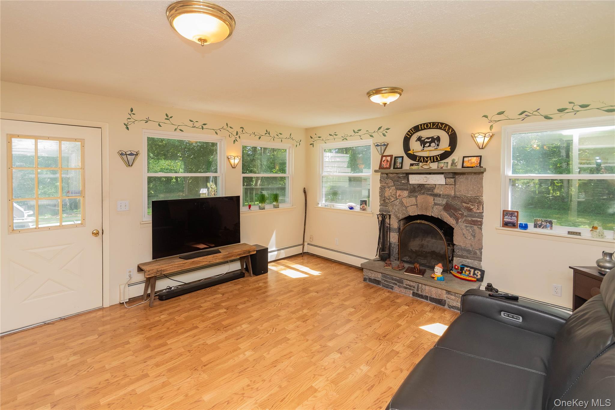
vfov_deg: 77.3
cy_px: 205
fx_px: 256
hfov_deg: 100.4
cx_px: 308
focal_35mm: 15
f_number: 5.6
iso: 500
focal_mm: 10
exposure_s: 1/60
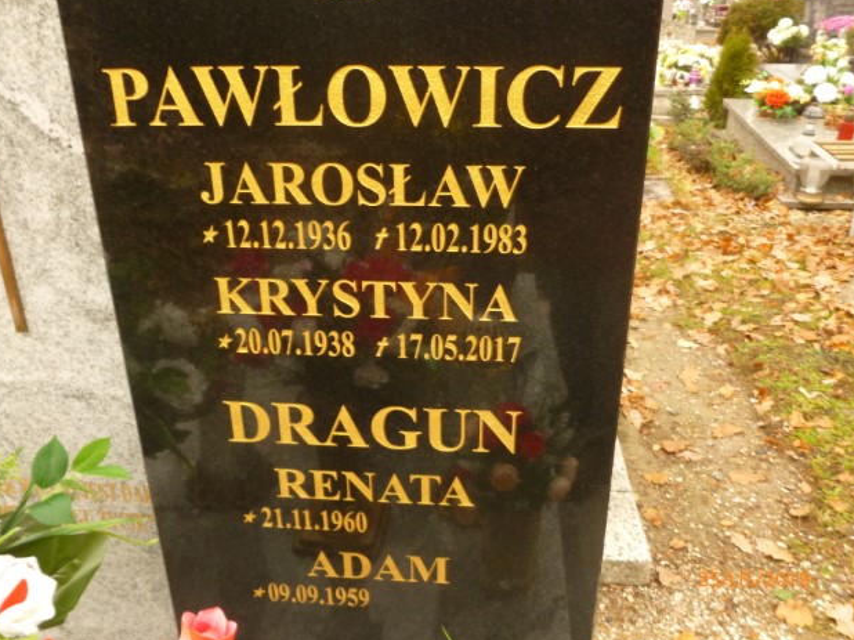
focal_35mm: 29
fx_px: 715
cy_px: 314
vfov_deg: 48.2
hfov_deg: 61.7
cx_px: 424
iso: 200
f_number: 3.3
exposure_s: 1/20
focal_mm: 5
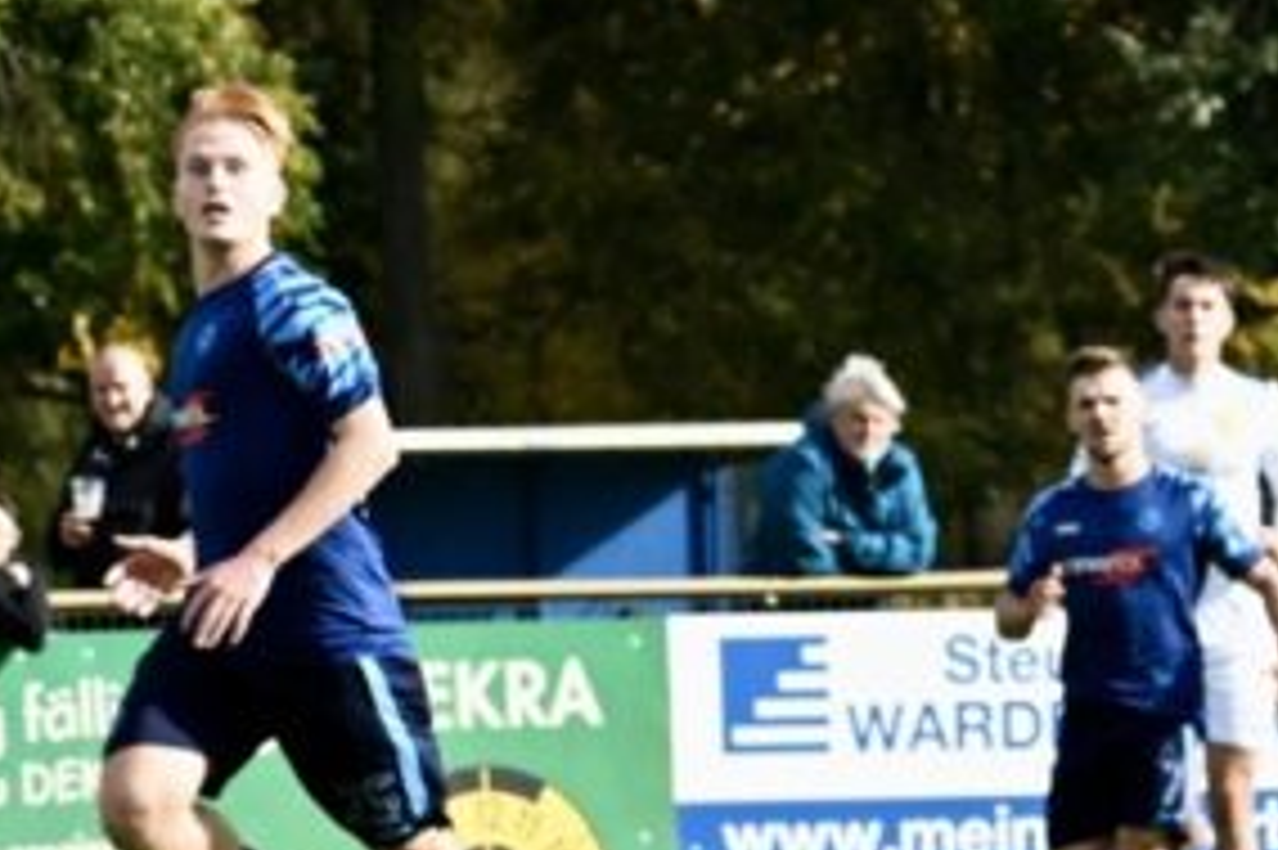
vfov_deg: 4.0
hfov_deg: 5.9
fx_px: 12169
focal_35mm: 343
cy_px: 980
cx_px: 2002
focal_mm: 95
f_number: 6.3
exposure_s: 1/1600
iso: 720
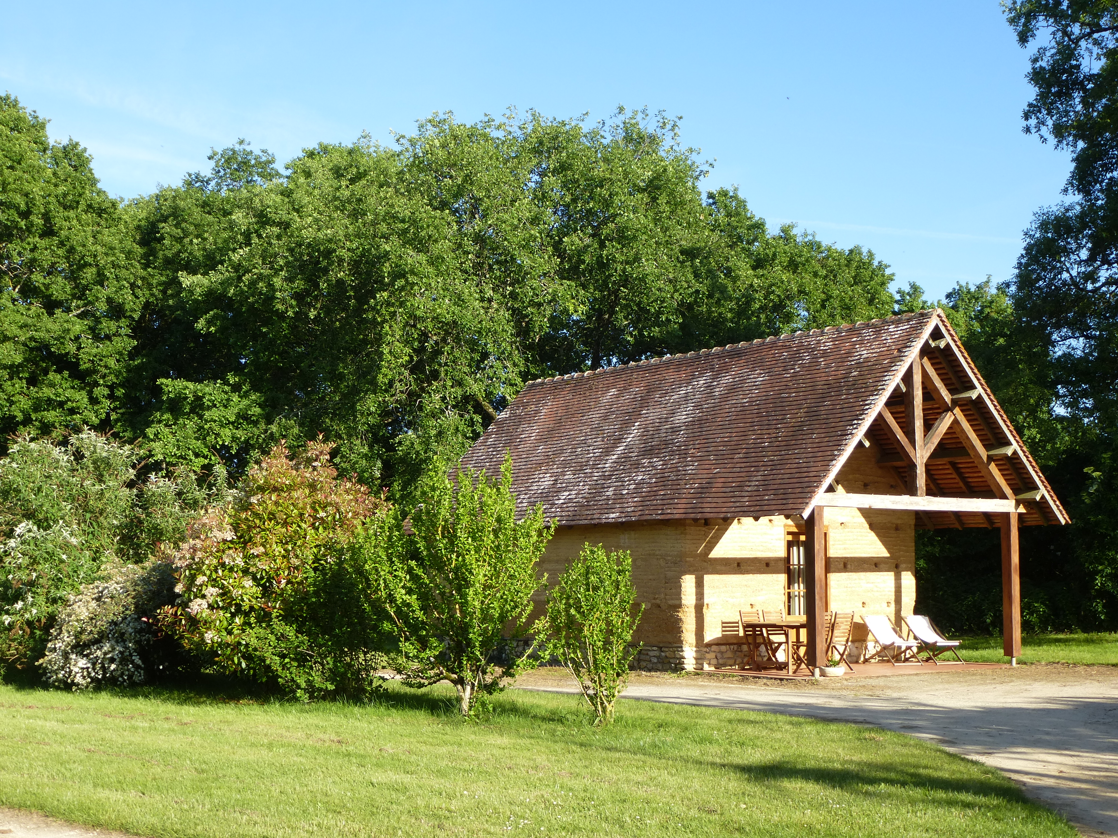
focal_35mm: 46
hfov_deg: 41.2
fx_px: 1486
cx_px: 559
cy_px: 419
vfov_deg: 31.5
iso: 100
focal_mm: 8
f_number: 4
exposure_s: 1/320
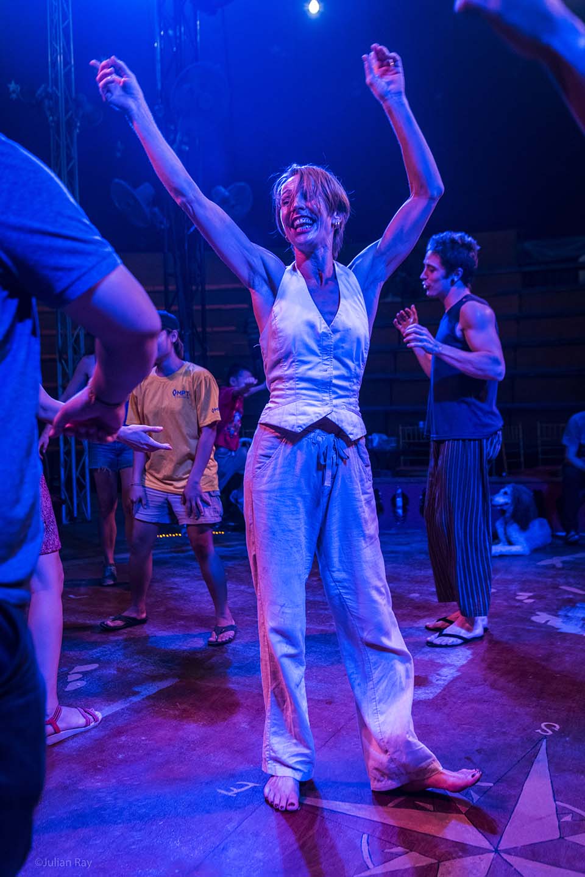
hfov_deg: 41.2
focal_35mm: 32
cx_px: 292
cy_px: 438
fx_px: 779
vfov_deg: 58.7
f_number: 3.5
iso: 1800
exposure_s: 1/250
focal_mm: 32
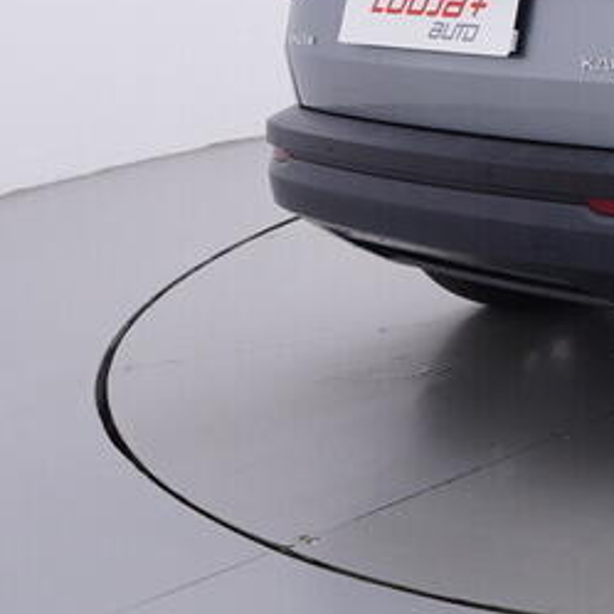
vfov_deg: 21.3
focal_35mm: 79
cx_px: 1063
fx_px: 1580
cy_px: 20
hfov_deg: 18.1
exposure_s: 1/80
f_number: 5
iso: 200
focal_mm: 15
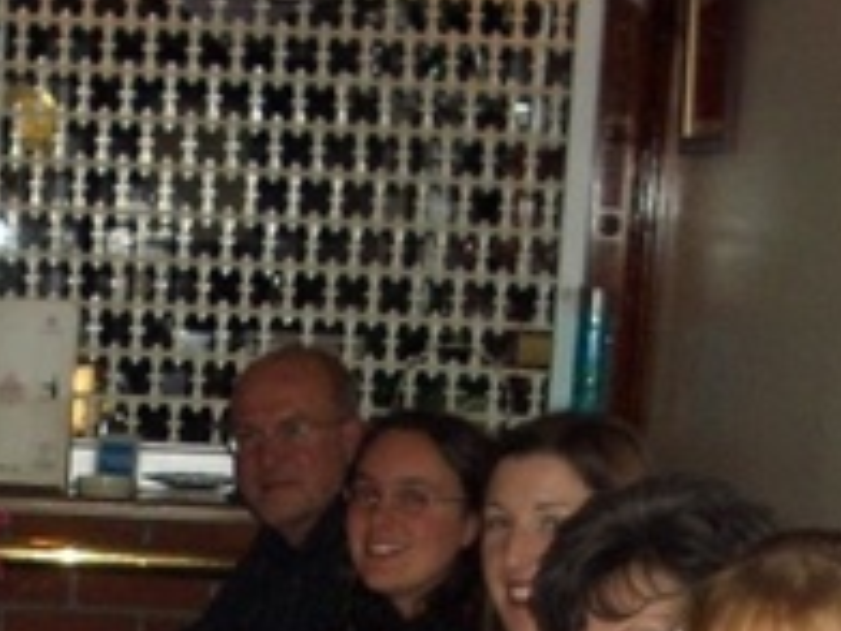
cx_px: 41
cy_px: 850
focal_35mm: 114
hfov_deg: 17.0
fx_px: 2770
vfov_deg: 12.5
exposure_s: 1/60
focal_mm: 5.8
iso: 100
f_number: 2.6
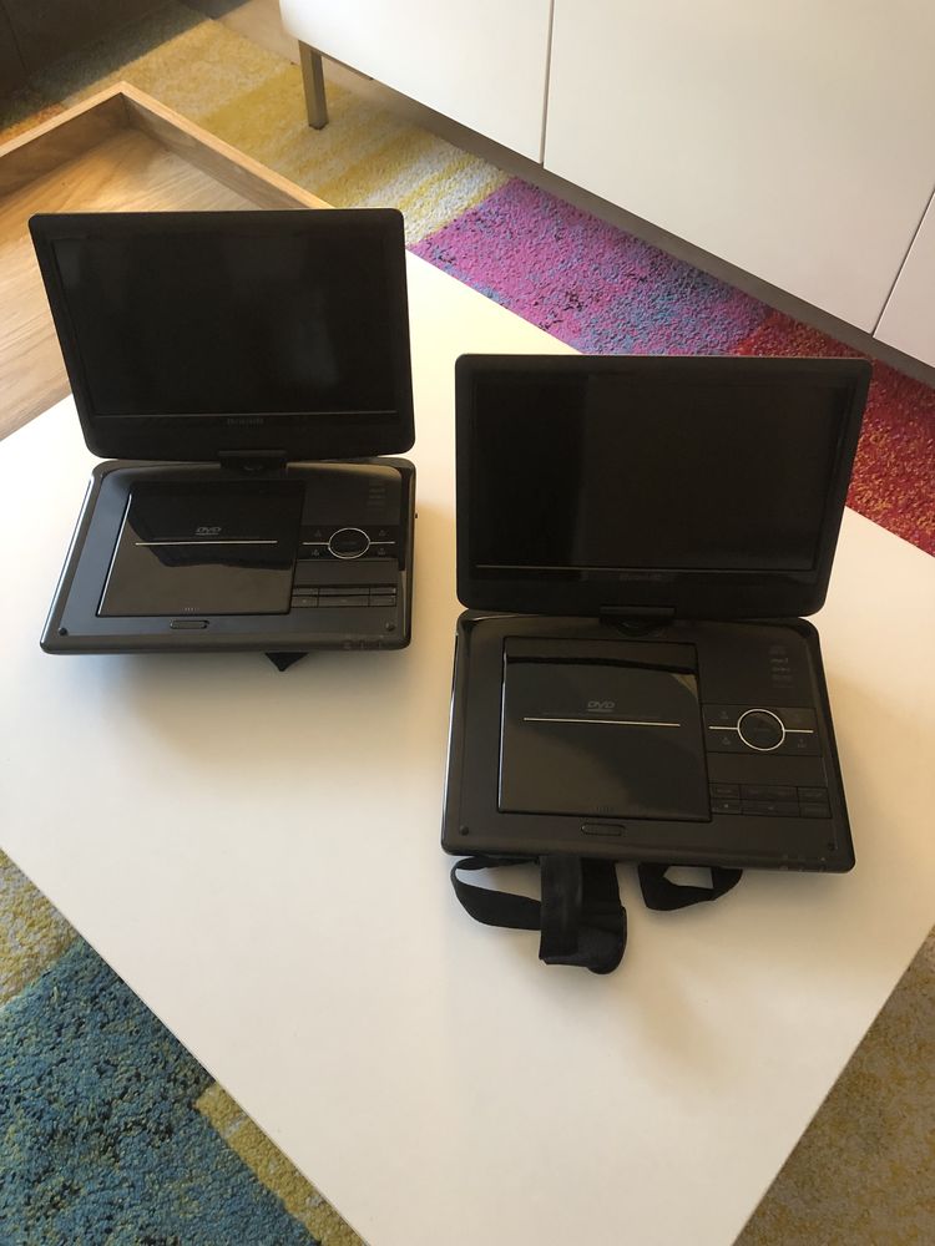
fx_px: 1008
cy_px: 623
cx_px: 468
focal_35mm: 28
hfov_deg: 49.7
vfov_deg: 63.4
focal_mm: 3.99
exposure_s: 1/12
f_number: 1.8
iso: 100
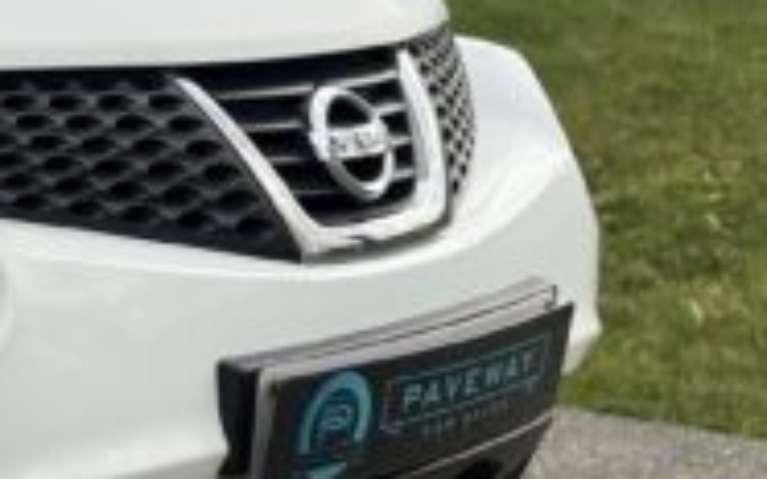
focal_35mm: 105
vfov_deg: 12.4
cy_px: 87
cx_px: -511
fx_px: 2194
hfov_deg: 17.1
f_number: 1.78
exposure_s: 1/909
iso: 80
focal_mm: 6.76
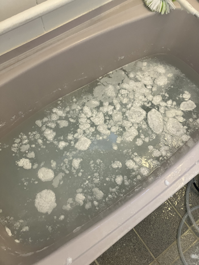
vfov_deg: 63.4
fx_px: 214
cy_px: 132
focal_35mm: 28
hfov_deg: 49.8
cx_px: 100
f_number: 1.8
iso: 200
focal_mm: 3.99
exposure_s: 1/50
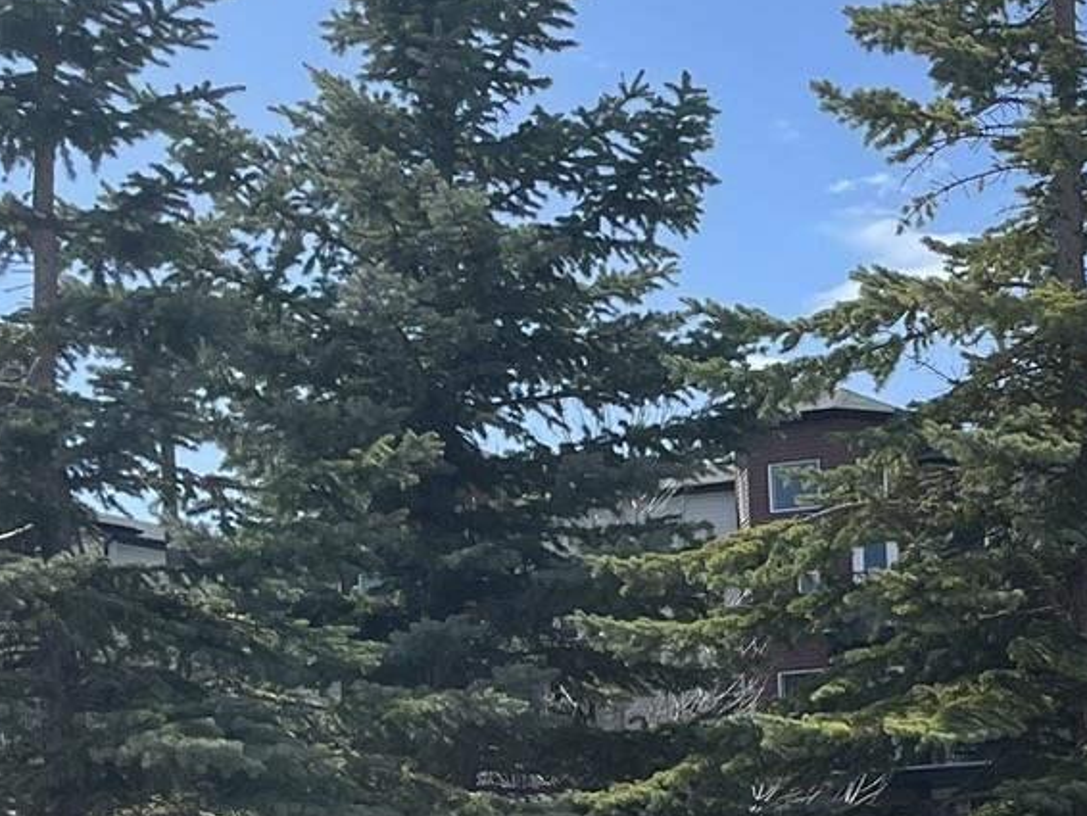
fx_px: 2953
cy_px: 1081
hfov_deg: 19.1
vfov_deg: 15.0
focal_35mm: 94
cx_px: 1475
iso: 32
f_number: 1.6
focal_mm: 4.2
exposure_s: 1/3509
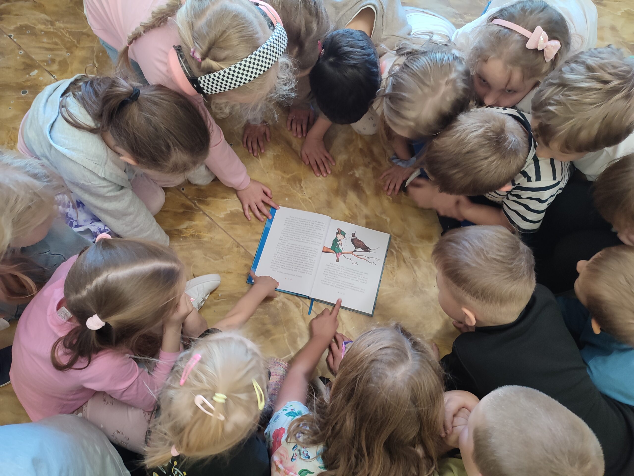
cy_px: 238
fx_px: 458
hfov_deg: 69.4
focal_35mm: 25
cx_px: 317
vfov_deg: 54.9
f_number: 1.9
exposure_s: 1/30
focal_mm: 6.04
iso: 401
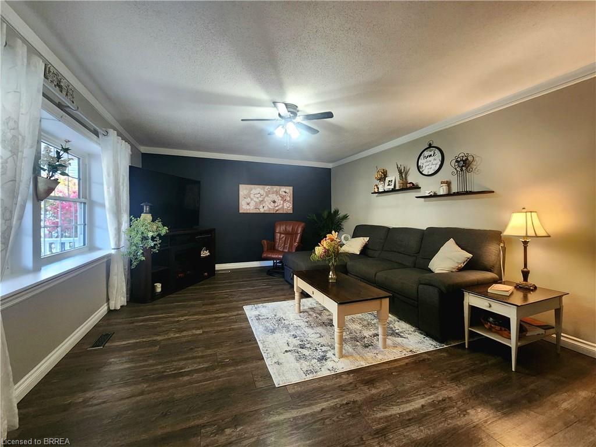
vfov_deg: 89.9
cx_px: 298
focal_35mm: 13
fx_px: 224
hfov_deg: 106.2
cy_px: 224
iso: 400
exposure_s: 1/40
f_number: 2.2
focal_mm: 2.2
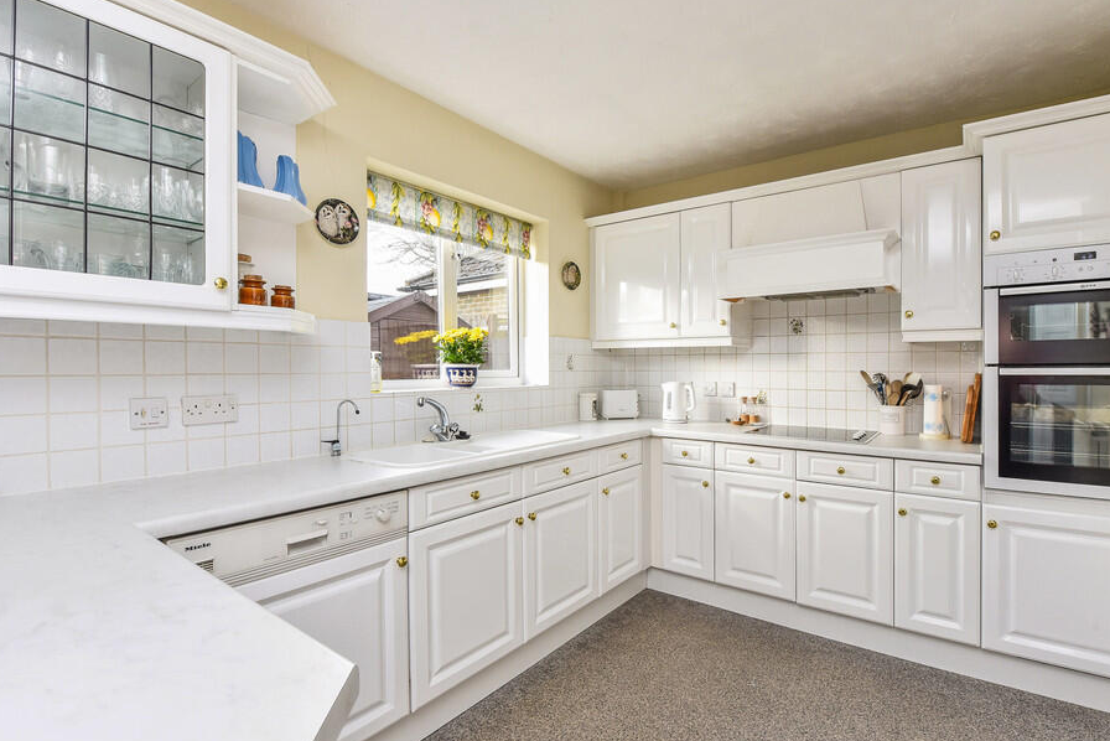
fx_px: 493
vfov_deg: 73.8
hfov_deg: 96.4
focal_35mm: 16
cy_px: 359
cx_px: 608
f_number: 9
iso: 640
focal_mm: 14
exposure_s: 1/30
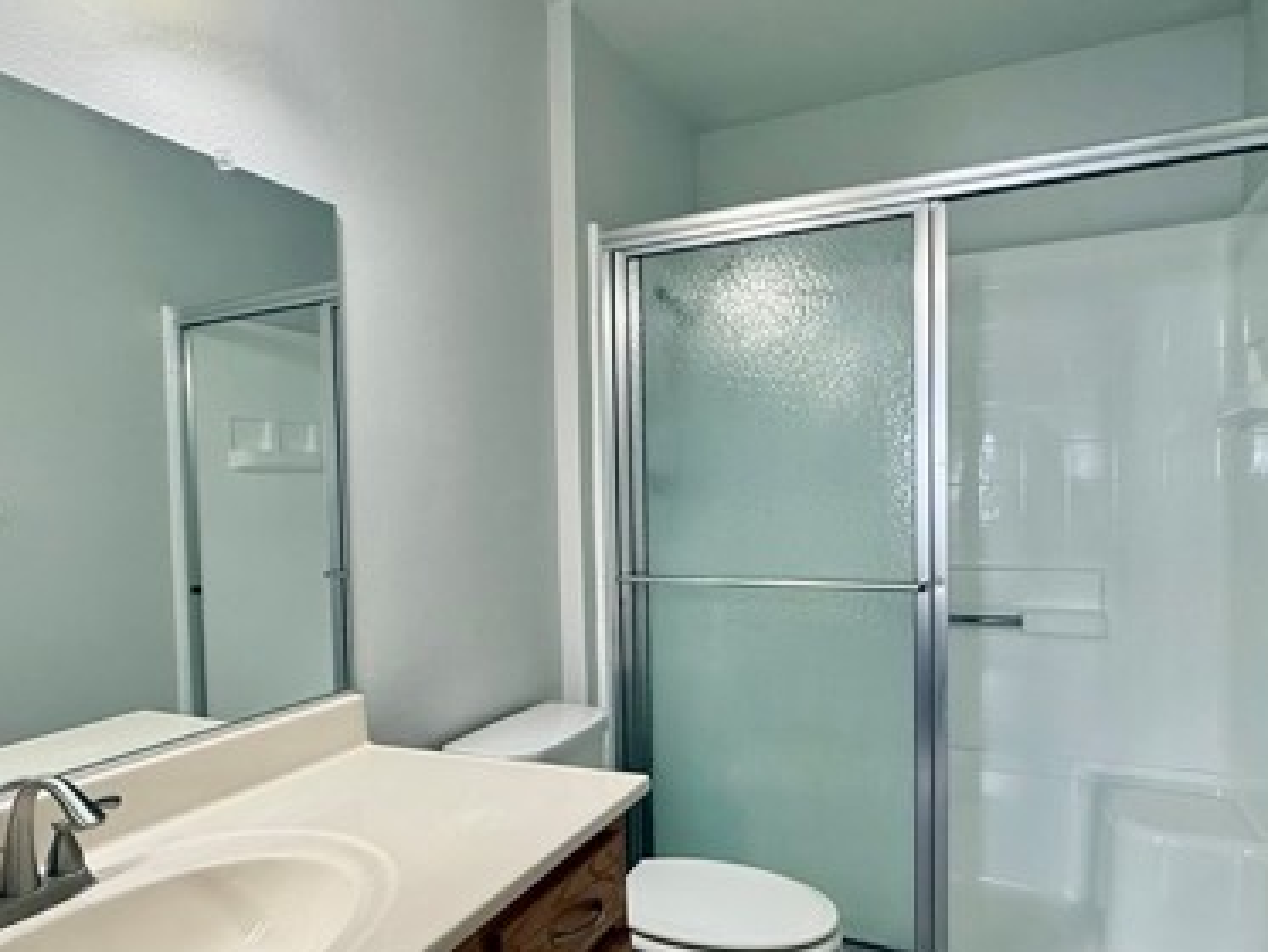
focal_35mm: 24
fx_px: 879
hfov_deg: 71.5
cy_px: 537
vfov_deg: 56.7
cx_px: 592
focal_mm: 2.22
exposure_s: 1/120
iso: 160
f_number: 2.2
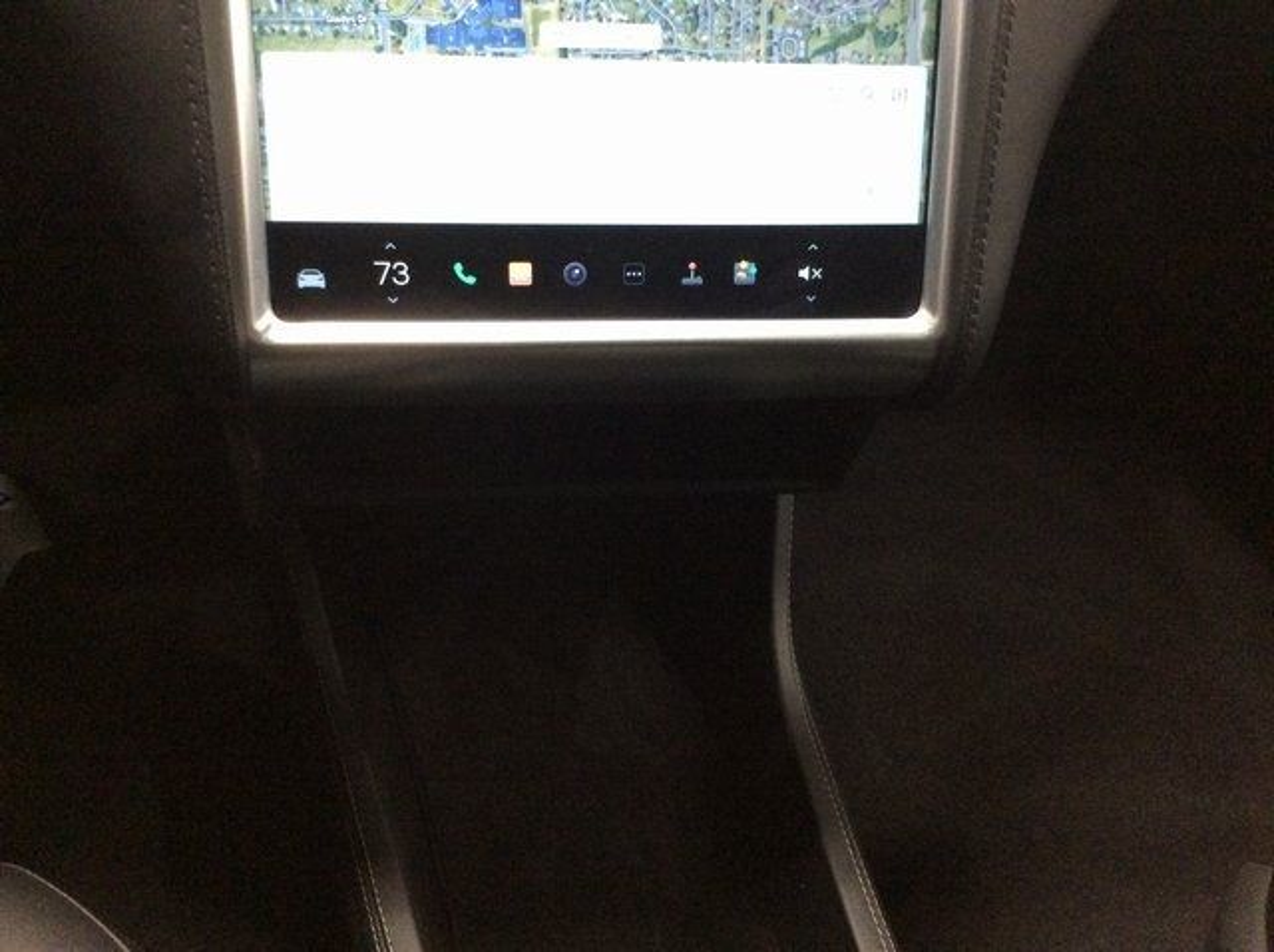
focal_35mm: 32
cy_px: 476
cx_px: 637
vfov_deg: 44.1
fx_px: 1176
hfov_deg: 56.9
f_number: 2.4
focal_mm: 3.3
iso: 320
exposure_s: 1/20
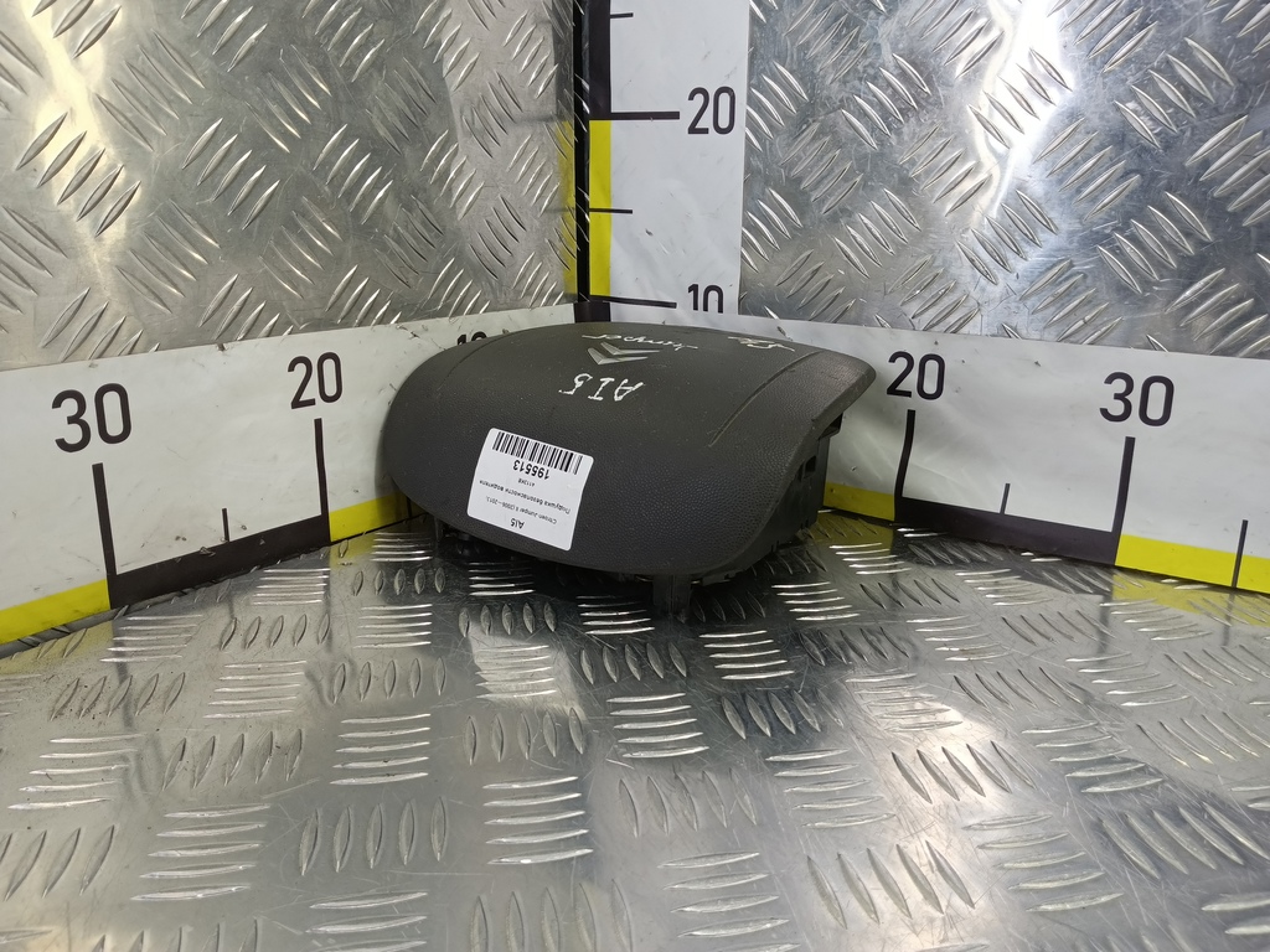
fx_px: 844
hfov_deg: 73.9
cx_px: 635
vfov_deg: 58.9
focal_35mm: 23
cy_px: 476
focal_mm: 4.11
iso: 146
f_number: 1.6
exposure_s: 1/50
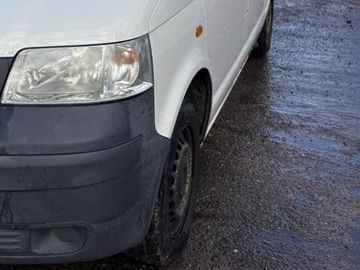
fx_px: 613
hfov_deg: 30.9
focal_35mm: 59
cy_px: -7
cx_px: 23
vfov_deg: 23.6
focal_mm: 5.96
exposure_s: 1/1901
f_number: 1.6
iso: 50
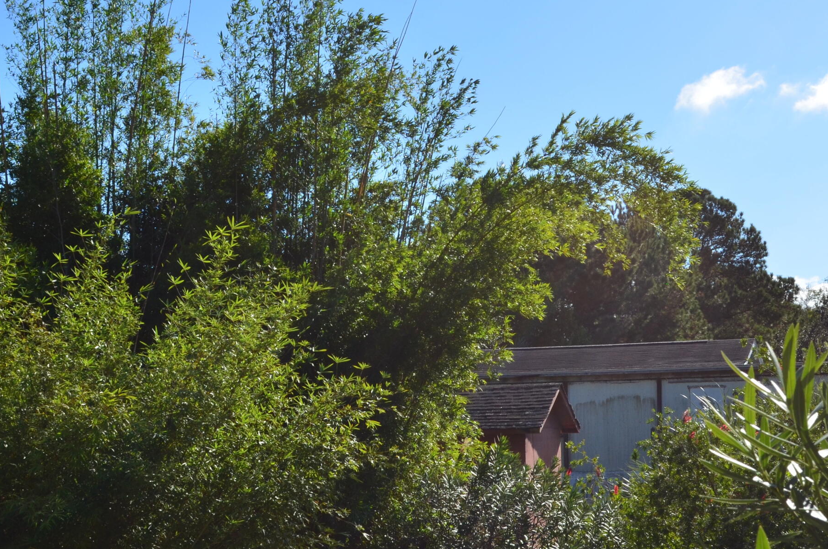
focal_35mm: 70
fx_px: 1607
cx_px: 483
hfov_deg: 28.9
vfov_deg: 19.3
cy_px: 375
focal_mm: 28
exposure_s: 1/400
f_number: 11
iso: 200
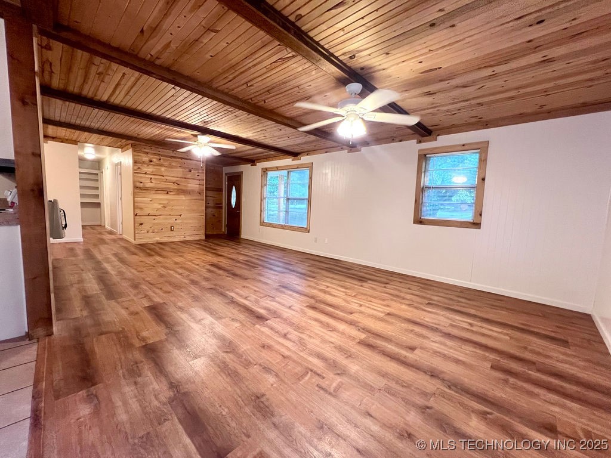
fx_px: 229
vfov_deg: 89.9
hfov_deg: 106.2
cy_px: 229
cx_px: 306
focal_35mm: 13
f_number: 1.8
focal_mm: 1.57
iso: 320
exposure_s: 1/60
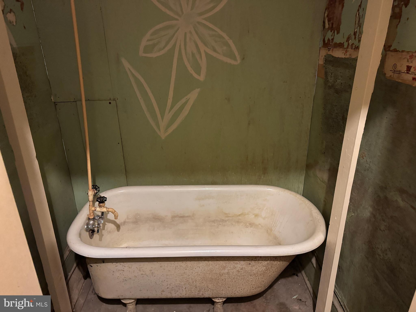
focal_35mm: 24
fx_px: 288
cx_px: 208
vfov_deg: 56.8
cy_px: 156
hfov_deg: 71.6
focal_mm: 6.76
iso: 800
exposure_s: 1/40
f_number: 1.78
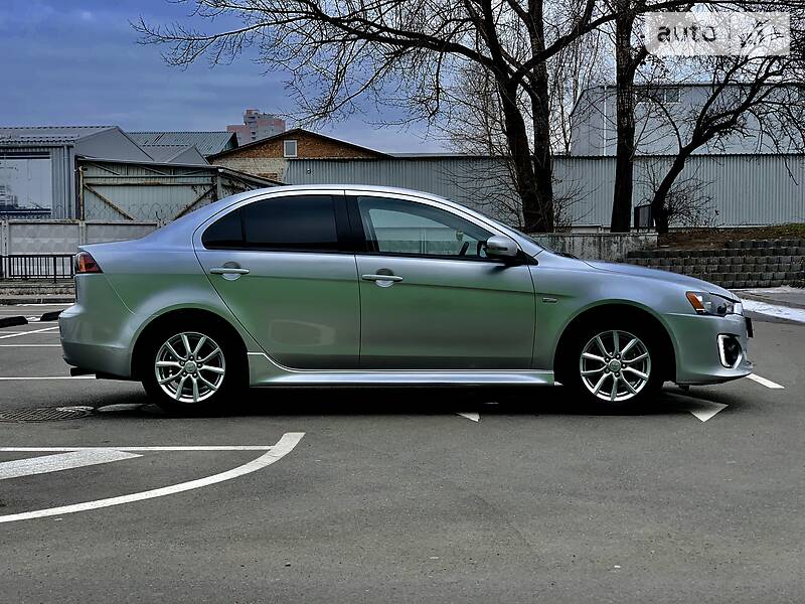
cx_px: 402
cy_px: 302
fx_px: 1209
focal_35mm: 52
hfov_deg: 36.8
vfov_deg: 28.0
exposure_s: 1/309
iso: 16
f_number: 2.4
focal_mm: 6
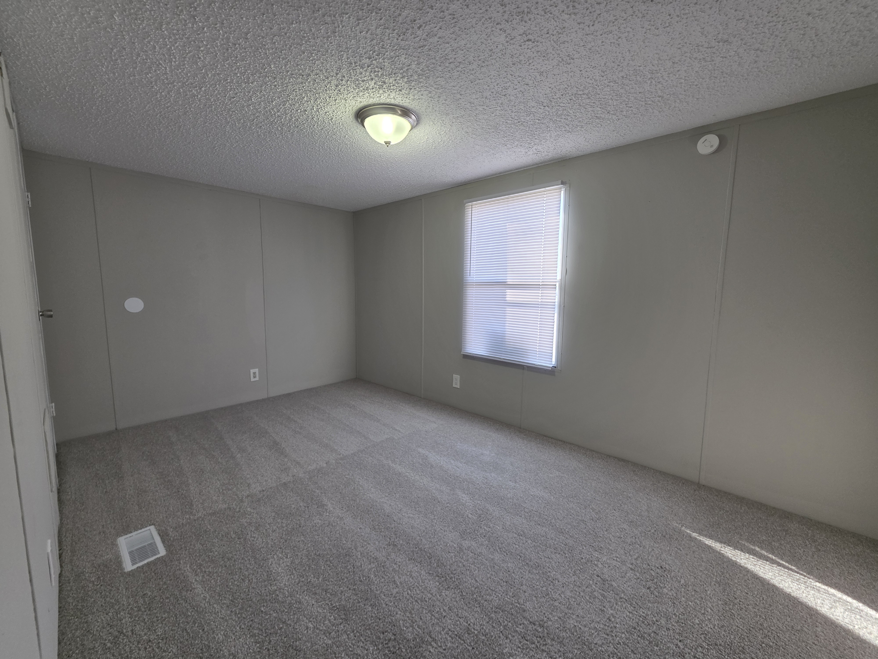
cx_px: 439
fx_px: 330
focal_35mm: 13
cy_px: 330
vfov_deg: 89.9
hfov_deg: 106.2
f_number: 1.9
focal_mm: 2.2
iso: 125
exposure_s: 1/120
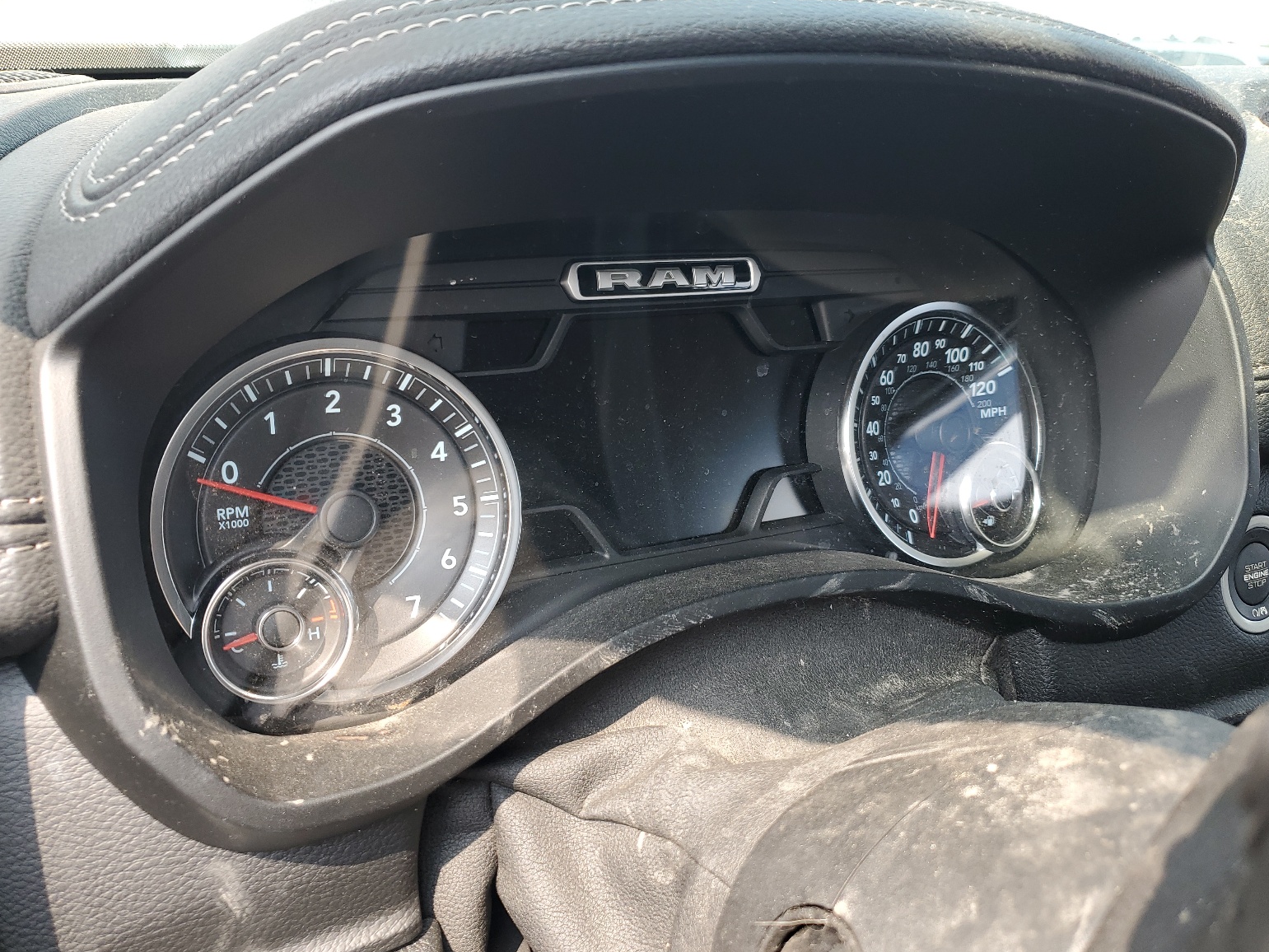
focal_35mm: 27
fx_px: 990
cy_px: 475
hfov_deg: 65.3
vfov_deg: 51.4
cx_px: 646
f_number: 1.5
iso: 50
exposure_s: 1/233
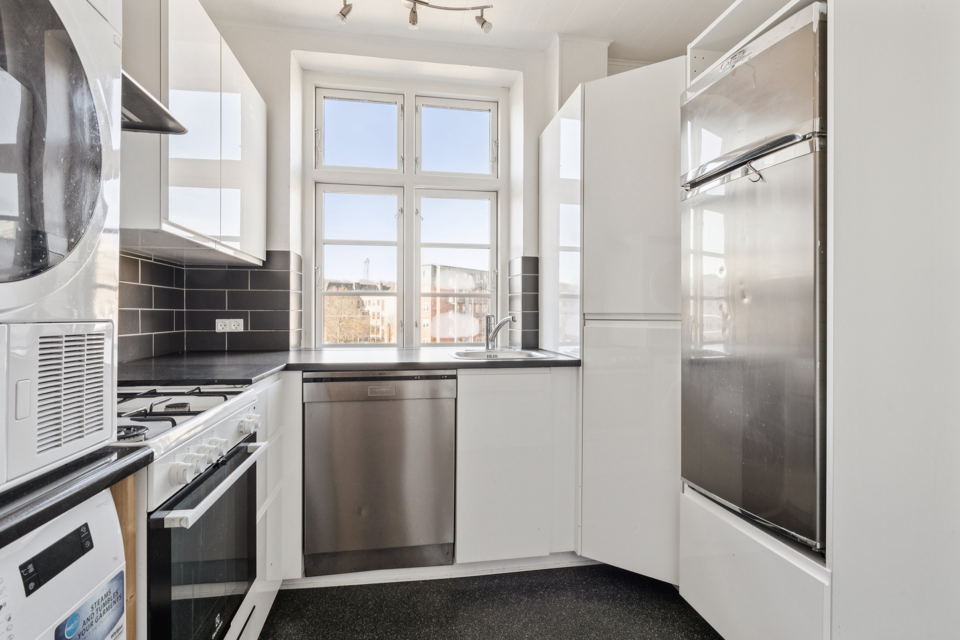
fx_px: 480
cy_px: 320
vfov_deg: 67.4
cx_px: 480
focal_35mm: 18
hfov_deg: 90.0
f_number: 11
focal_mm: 18
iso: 1000
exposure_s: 1/13
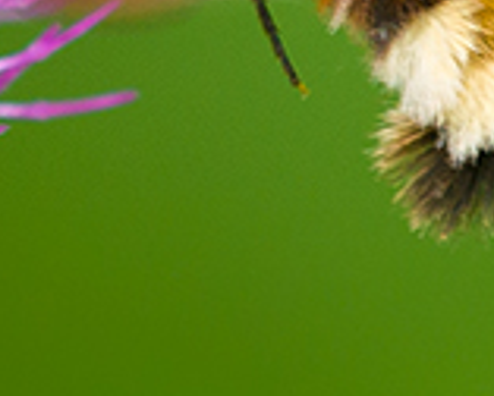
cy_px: -113
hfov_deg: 1.1
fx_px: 26174
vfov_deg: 0.9
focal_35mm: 1788
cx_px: 173
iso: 200
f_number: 5
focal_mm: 200
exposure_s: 1/320
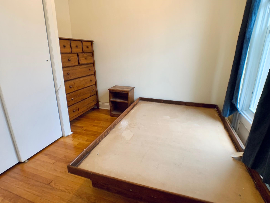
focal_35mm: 27
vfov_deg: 51.4
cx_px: 135
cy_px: 102
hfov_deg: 65.3
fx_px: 211
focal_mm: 4.25
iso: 100
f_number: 1.8
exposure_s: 1/60
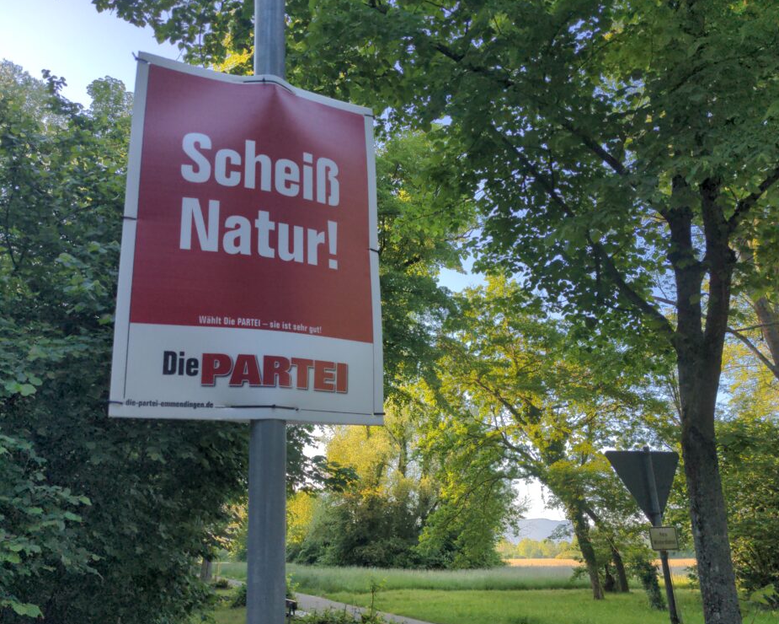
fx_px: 622
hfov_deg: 64.1
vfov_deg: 53.2
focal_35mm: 27
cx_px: 376
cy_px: 320
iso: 56
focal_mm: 4.38
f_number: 1.73
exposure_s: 1/634
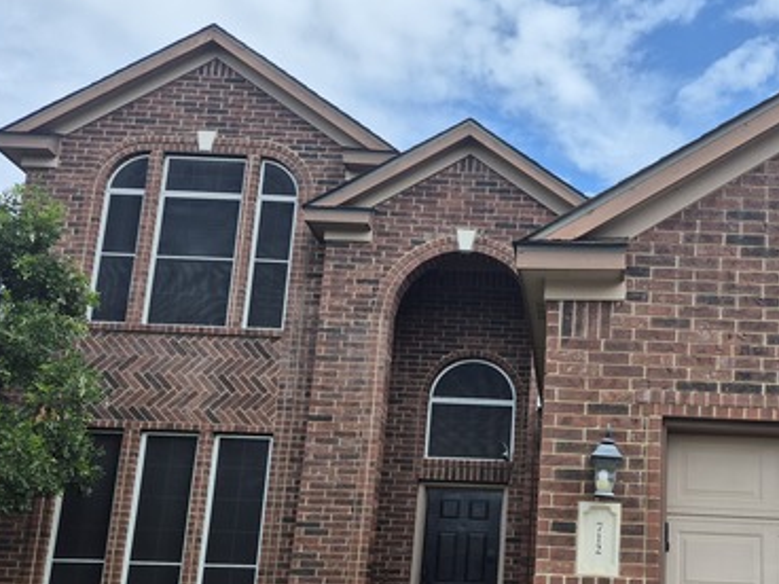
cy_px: 421
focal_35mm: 40
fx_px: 900
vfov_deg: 35.3
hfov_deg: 45.3
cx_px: 580
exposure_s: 1/1648
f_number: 1.8
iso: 25
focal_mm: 5.4
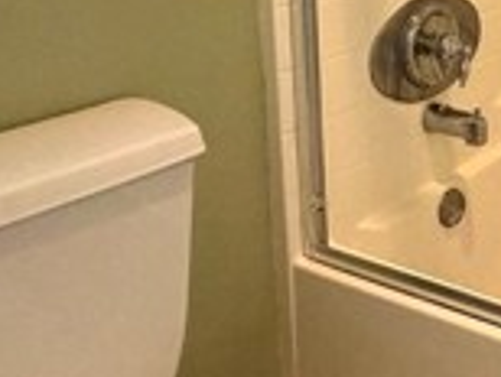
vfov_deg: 24.0
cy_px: -16
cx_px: 563
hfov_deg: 29.6
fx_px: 841
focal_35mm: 58
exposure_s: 1/60
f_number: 2.2
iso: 250
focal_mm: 2.22
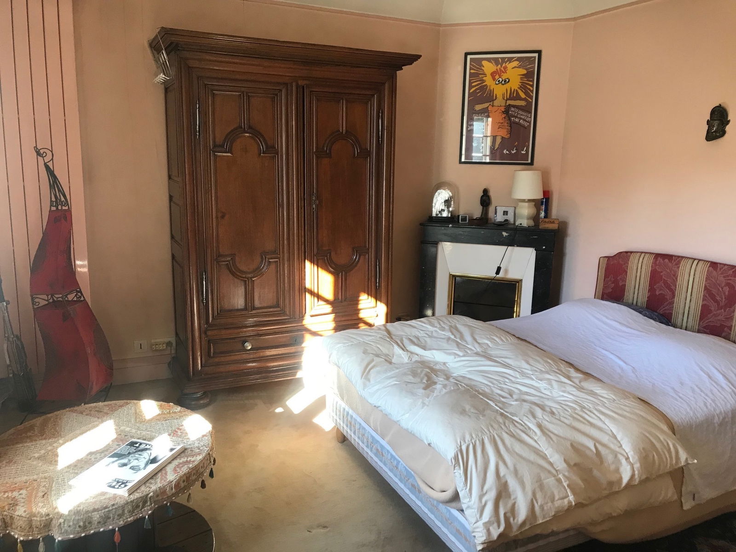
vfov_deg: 49.7
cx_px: 368
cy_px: 276
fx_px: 595
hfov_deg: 63.4
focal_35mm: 28
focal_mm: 3.99
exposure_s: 1/33
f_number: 1.8
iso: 25
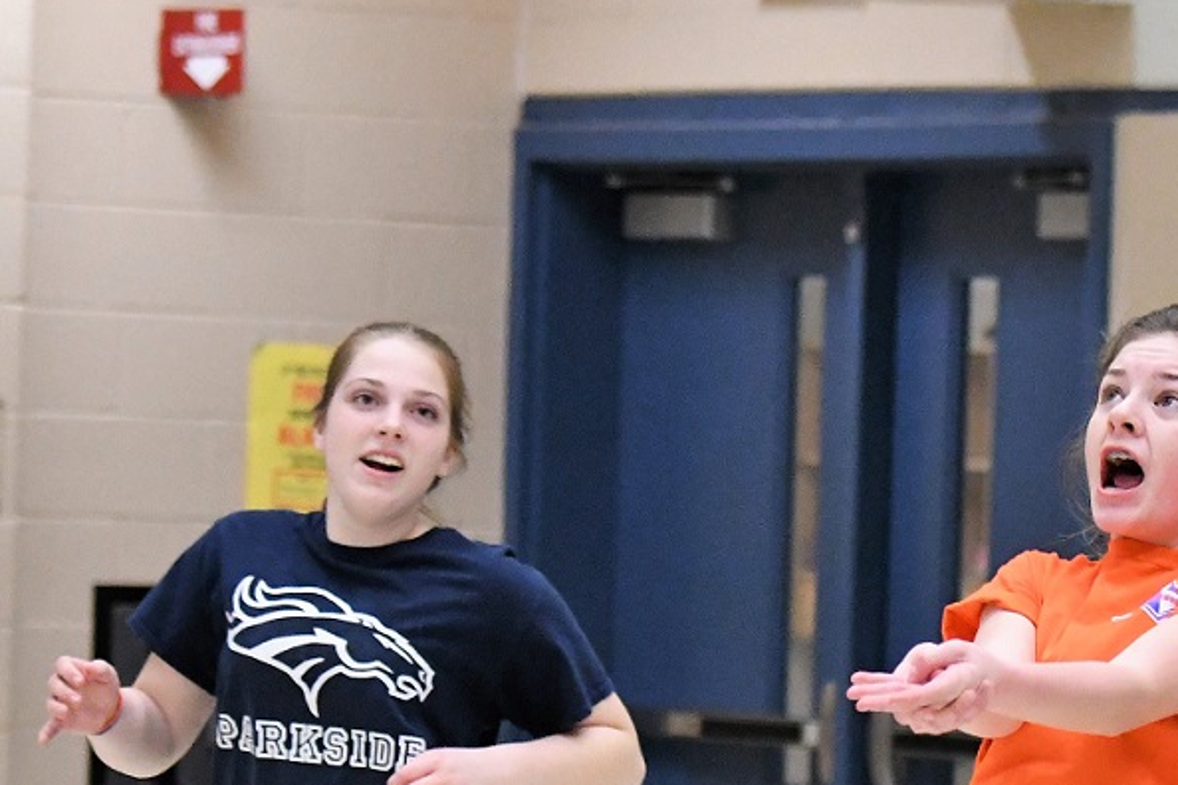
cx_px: 1138
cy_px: 431
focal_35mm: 220
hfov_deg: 9.3
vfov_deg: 6.2
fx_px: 7198
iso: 6400
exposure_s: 1/800
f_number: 2.8
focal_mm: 70
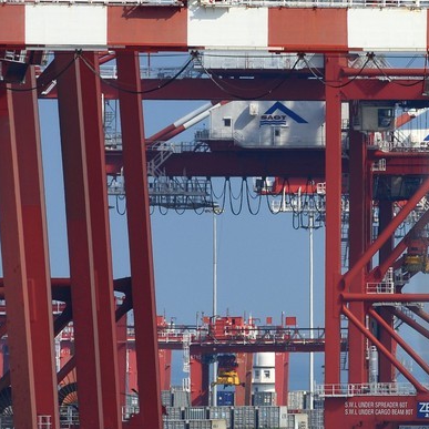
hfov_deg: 2.5
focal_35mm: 703
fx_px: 9857
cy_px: 279
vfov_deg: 2.5
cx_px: 867
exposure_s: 1/250
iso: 200
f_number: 13
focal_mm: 200
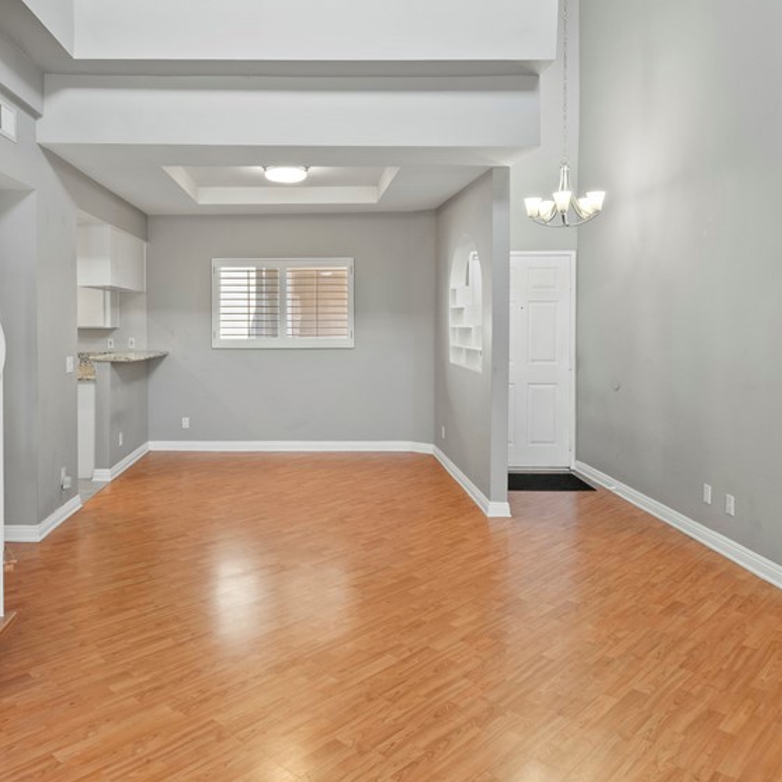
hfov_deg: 60.1
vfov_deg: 60.9
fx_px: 665
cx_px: 291
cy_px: 359
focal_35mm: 26
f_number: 8
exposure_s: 1/2
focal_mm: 8
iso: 200
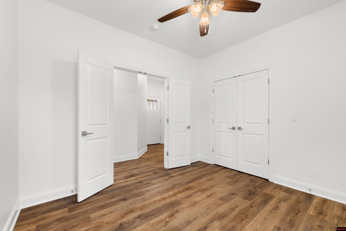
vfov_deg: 77.3
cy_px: 116
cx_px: 173
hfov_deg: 100.4
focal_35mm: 15
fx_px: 144
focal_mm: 10
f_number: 9
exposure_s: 1.6
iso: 200
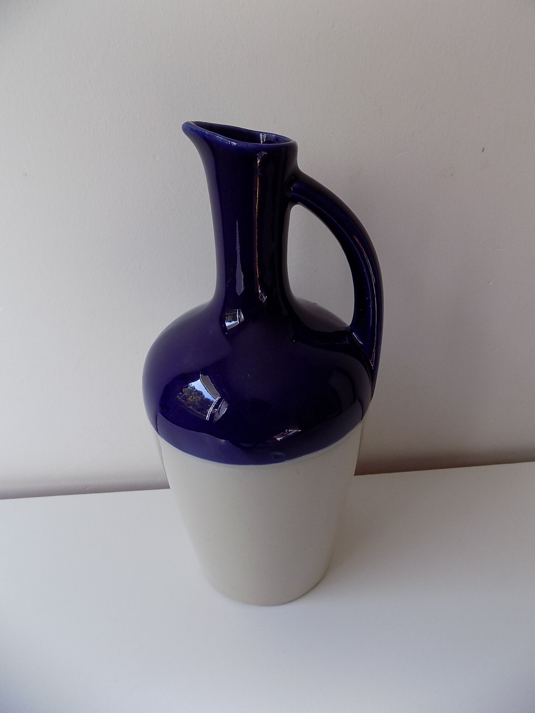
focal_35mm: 23
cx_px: 268
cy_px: 356
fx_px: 474
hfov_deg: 58.9
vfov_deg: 73.9
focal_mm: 4
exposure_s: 1/30
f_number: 3.1
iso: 100
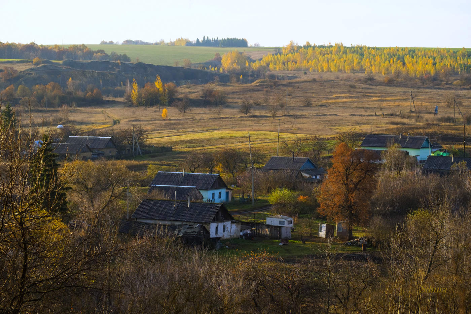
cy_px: 157
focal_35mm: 106
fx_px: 1387
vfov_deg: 12.9
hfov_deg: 19.3
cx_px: 236
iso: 200
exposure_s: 1/250
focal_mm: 70.5
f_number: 5.6
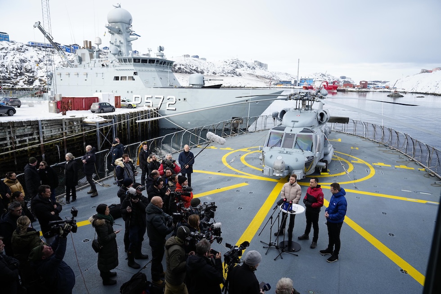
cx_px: 220
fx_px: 294
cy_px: 147
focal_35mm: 24
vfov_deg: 53.1
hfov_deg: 73.8
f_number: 2.8
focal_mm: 24
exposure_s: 1/1250
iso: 125
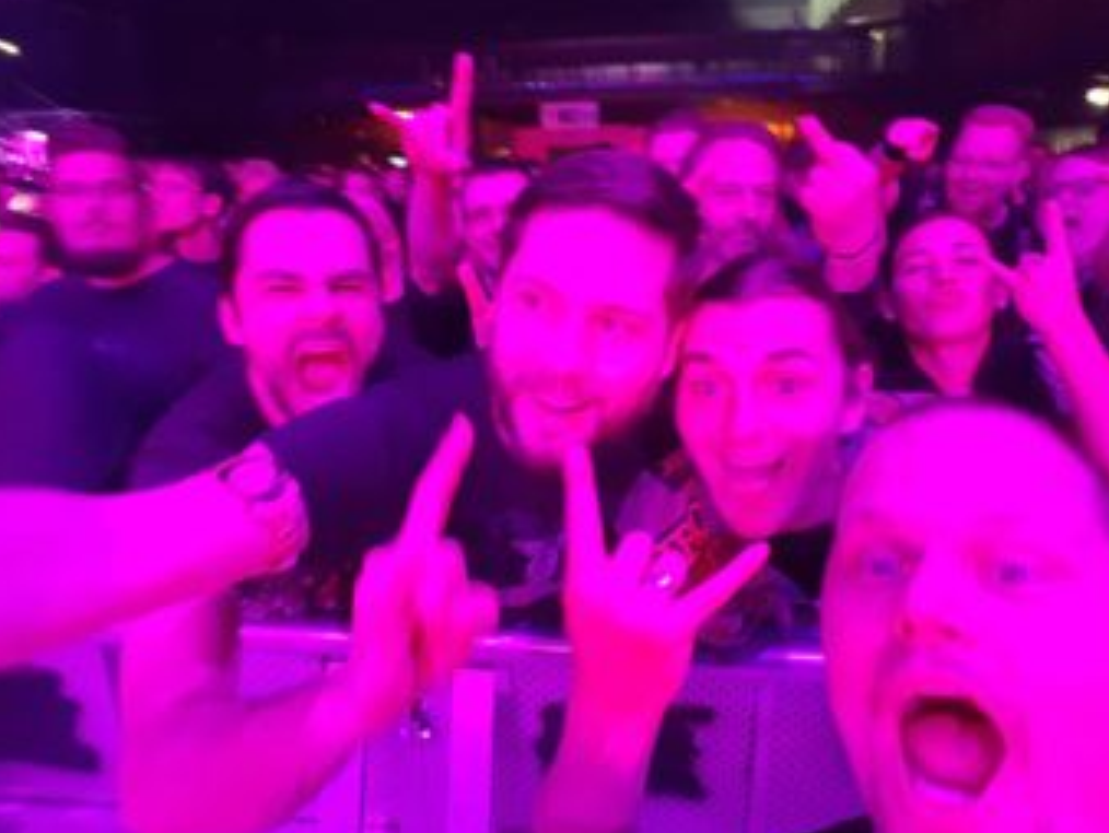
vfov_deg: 61.1
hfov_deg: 76.3
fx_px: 705
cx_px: 561
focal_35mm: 22
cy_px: 413
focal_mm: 2.1
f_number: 1.7
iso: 400
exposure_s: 1/13
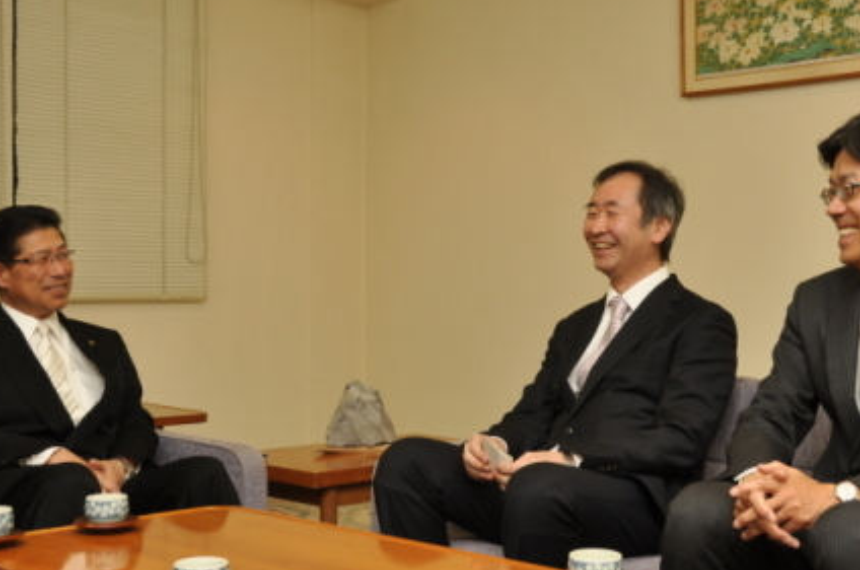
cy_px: 306
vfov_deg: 26.4
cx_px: 464
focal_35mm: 51
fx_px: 1216
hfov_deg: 38.9
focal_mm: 24
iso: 250
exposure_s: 1/60
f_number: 5.6
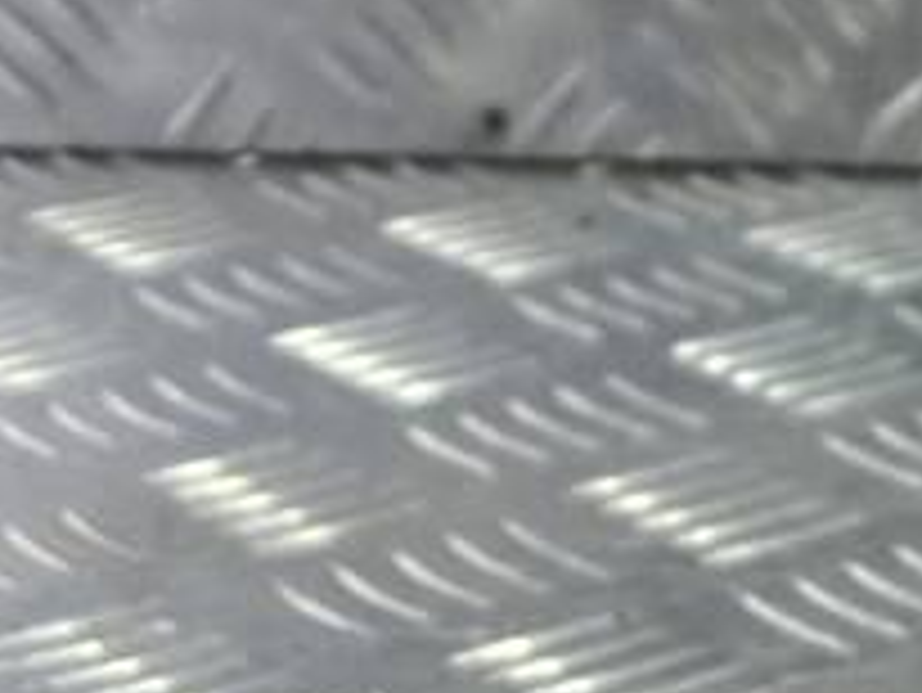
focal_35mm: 125
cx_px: 1471
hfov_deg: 14.5
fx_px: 3331
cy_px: 1620
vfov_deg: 10.4
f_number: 1.8
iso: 80
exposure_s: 1/50
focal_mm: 4.6
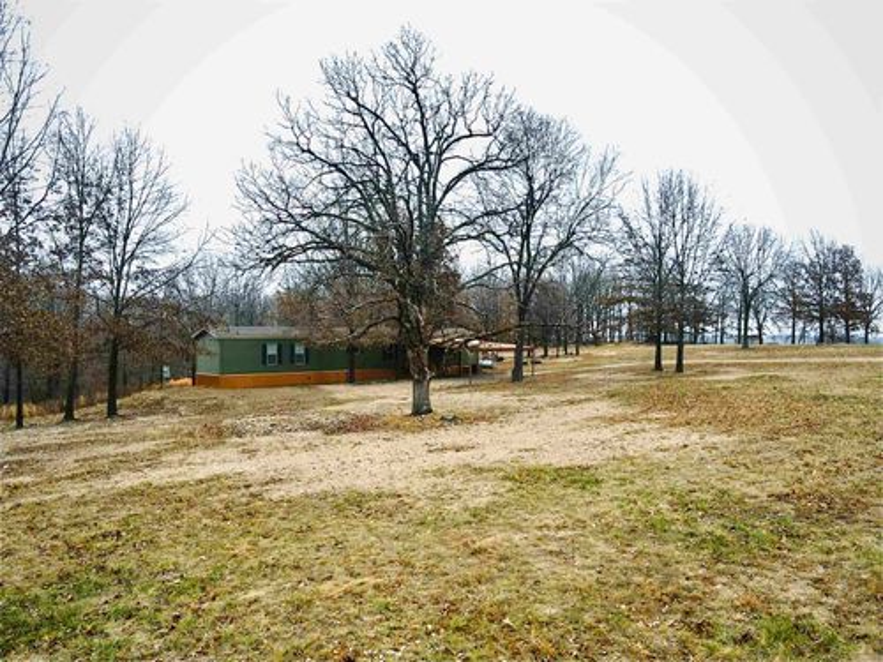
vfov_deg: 56.8
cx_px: 442
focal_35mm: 24
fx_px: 612
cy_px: 331
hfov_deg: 71.6
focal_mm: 4.5
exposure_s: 1/320
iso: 100
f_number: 2.8
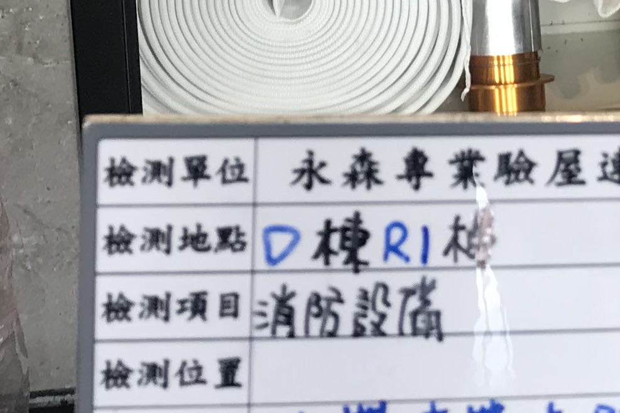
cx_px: 472
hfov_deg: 17.1
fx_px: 2049
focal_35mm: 119
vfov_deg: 11.0
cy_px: -240
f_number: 1.8
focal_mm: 3.99
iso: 25
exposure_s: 1/60
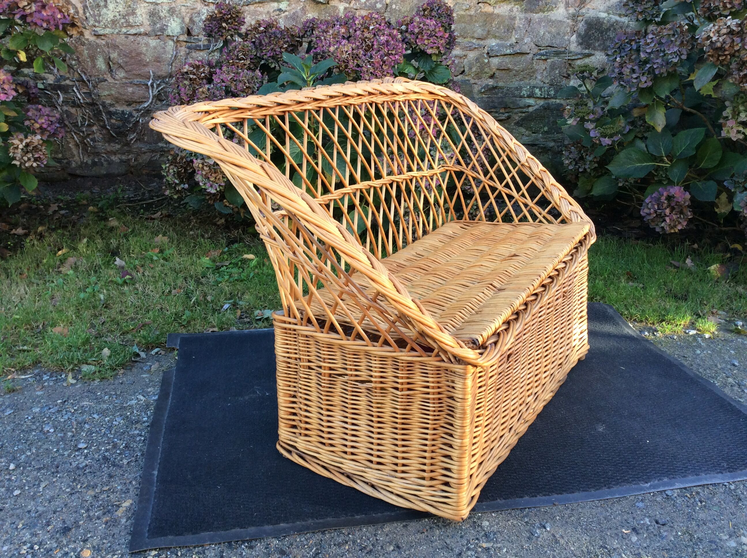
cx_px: 374
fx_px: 690
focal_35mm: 32
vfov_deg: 44.1
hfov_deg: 56.9
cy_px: 279
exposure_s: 1/100
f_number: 2.4
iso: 40
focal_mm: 3.3
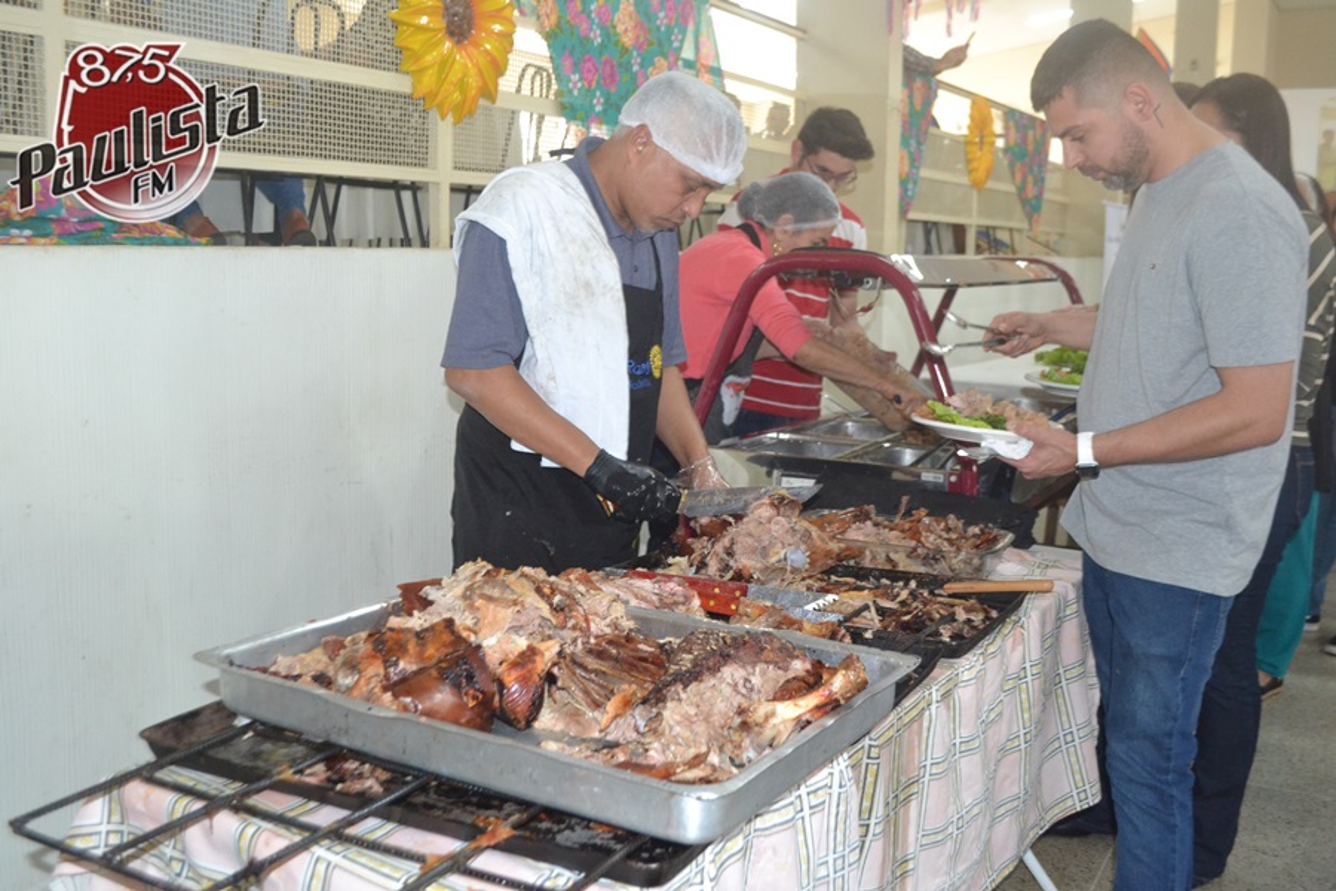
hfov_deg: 53.1
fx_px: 1336
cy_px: 446
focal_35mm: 36
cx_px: 668
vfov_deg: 36.9
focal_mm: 24
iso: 1800
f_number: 4
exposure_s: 1/60
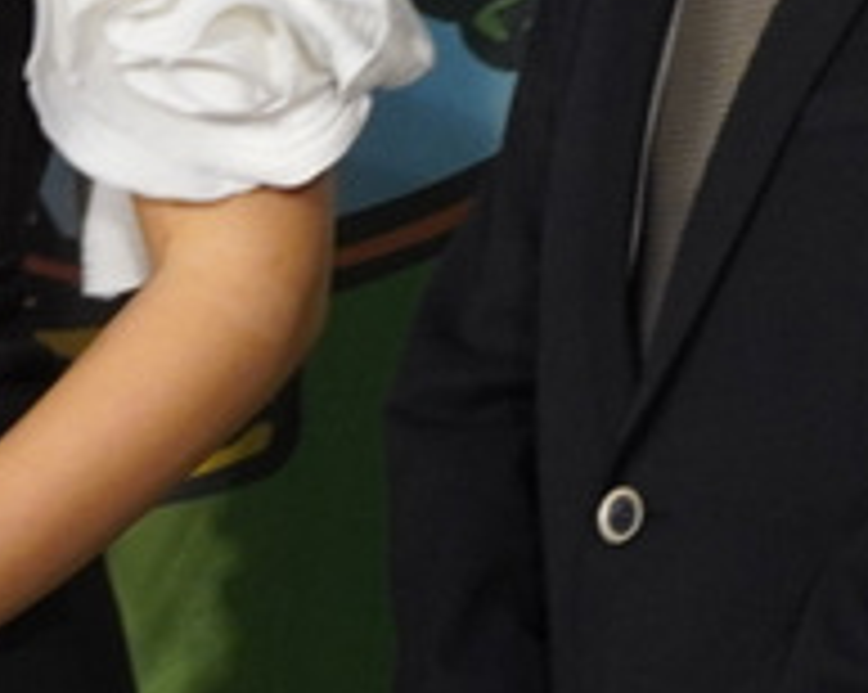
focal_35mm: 438
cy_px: -166
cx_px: -756
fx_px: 11241
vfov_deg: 3.5
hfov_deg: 4.4
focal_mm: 50
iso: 800
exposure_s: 1/80
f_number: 6.3
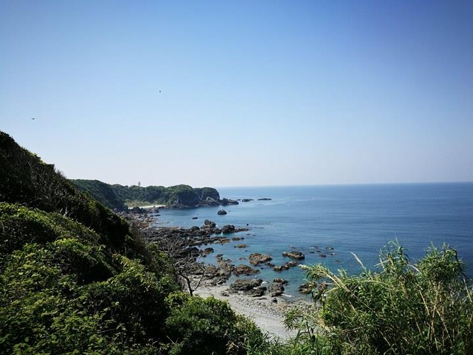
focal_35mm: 27
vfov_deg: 51.4
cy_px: 178
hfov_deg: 65.3
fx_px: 369
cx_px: 236
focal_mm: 4.5
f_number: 2.2
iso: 50
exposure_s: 1/918
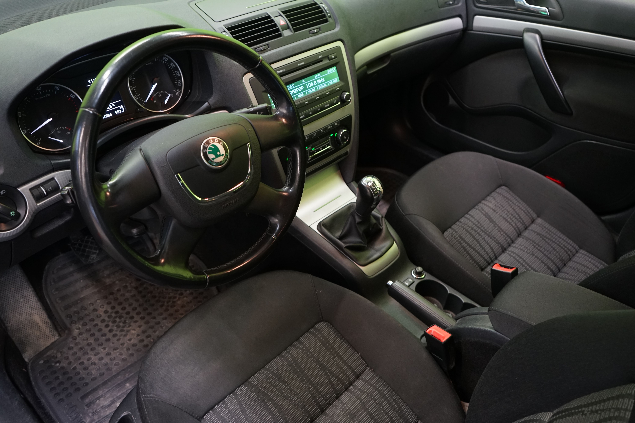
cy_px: 212
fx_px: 511
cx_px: 318
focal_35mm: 29
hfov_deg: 63.7
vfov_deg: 45.0
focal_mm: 29
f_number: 5
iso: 1600
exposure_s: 1/20
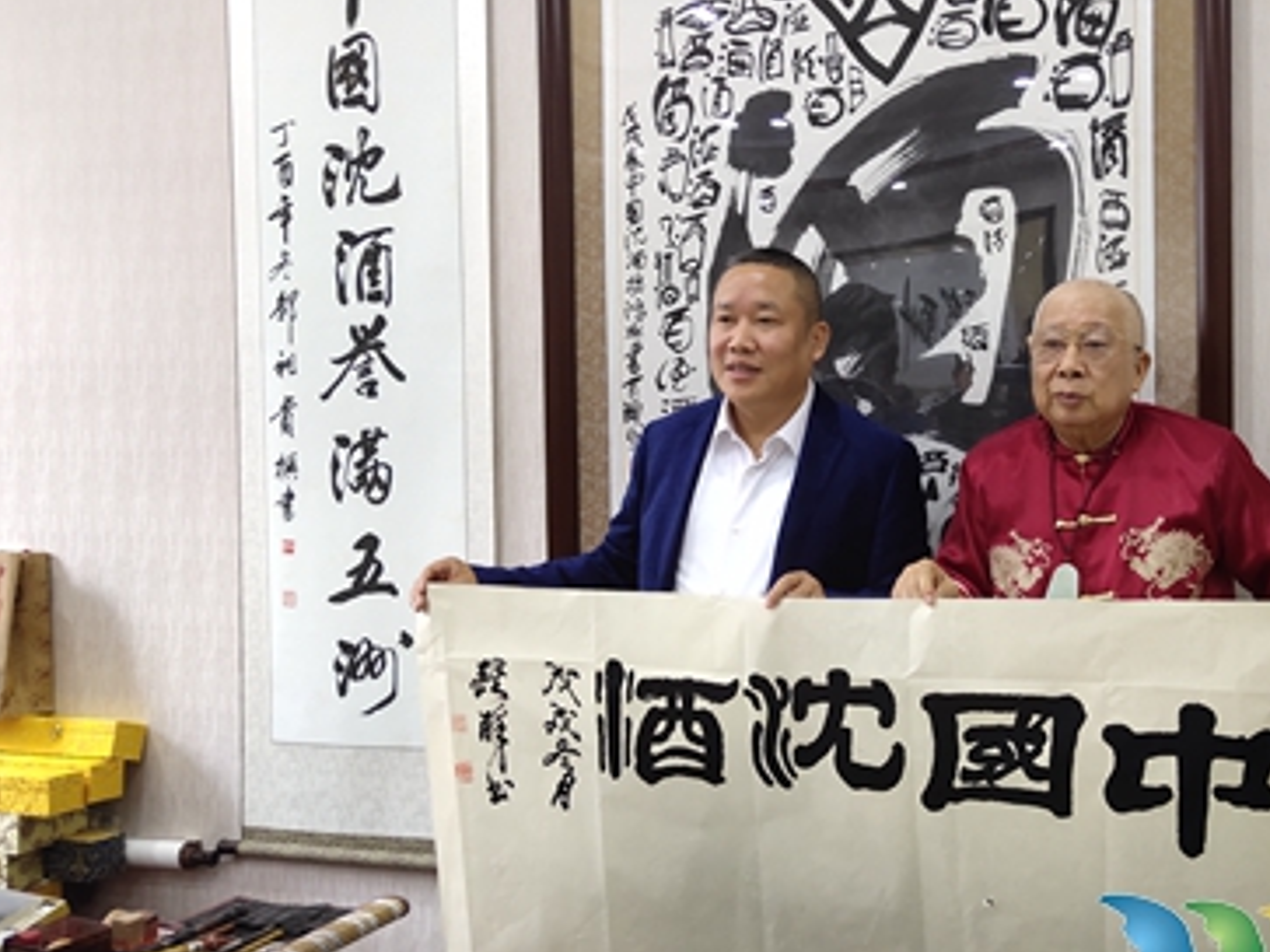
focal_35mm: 40
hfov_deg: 46.0
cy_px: 467
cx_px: 854
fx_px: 1467
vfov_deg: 35.9
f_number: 1.8
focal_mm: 4.27
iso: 187
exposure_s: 1/50
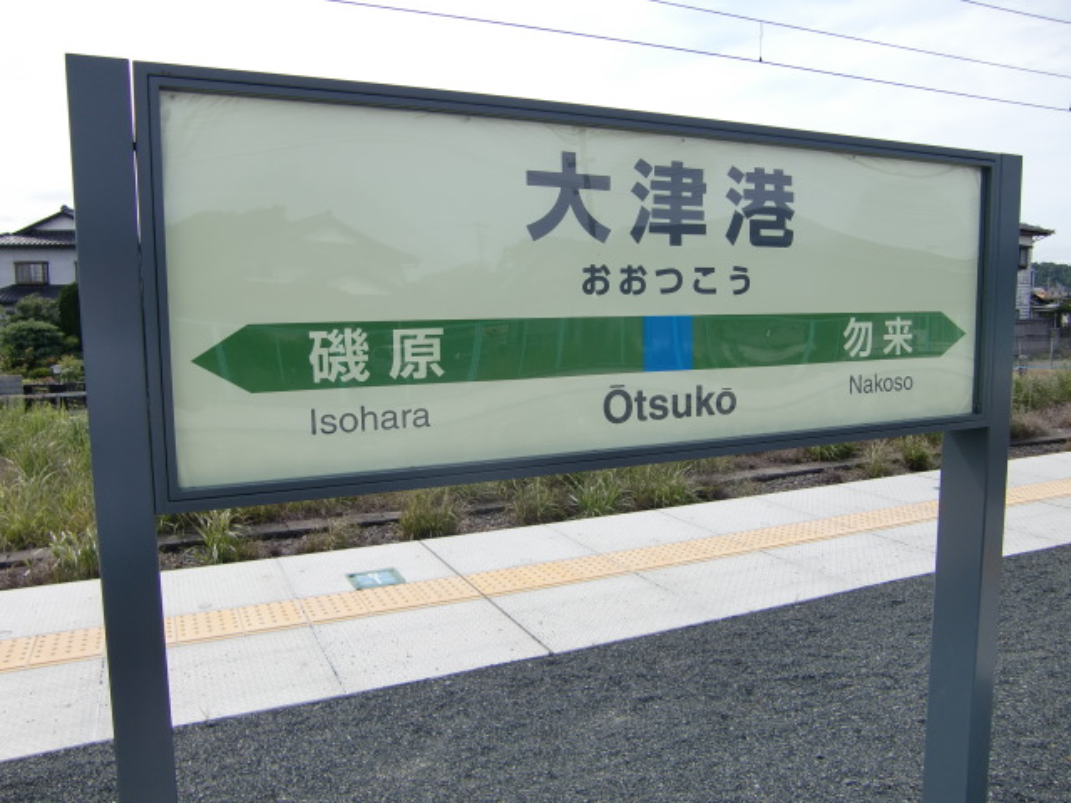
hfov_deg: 63.4
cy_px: 402
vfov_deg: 49.7
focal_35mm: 28
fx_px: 866
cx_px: 536
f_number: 7
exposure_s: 1/160
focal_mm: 4.9
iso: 64
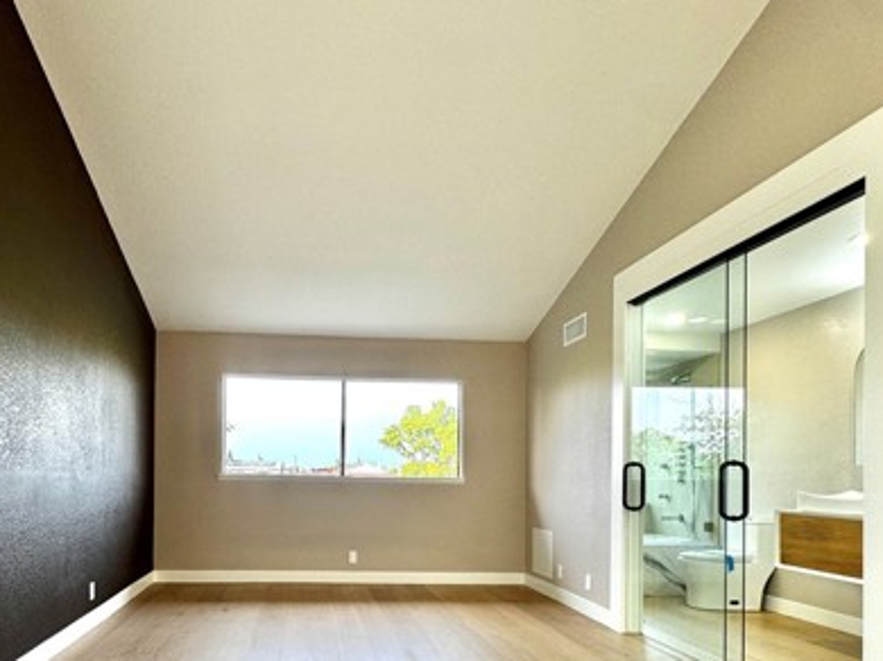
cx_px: 335
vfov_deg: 56.7
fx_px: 586
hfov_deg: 72.8
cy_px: 473
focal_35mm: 23
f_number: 2.2
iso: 100
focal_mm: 2.22
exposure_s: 1/120
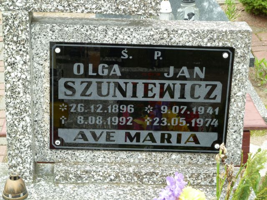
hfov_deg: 21.8
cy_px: 100
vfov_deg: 16.4
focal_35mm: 90
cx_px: 134
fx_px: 694
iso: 160
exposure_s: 1/100
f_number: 4.3
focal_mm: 14.7
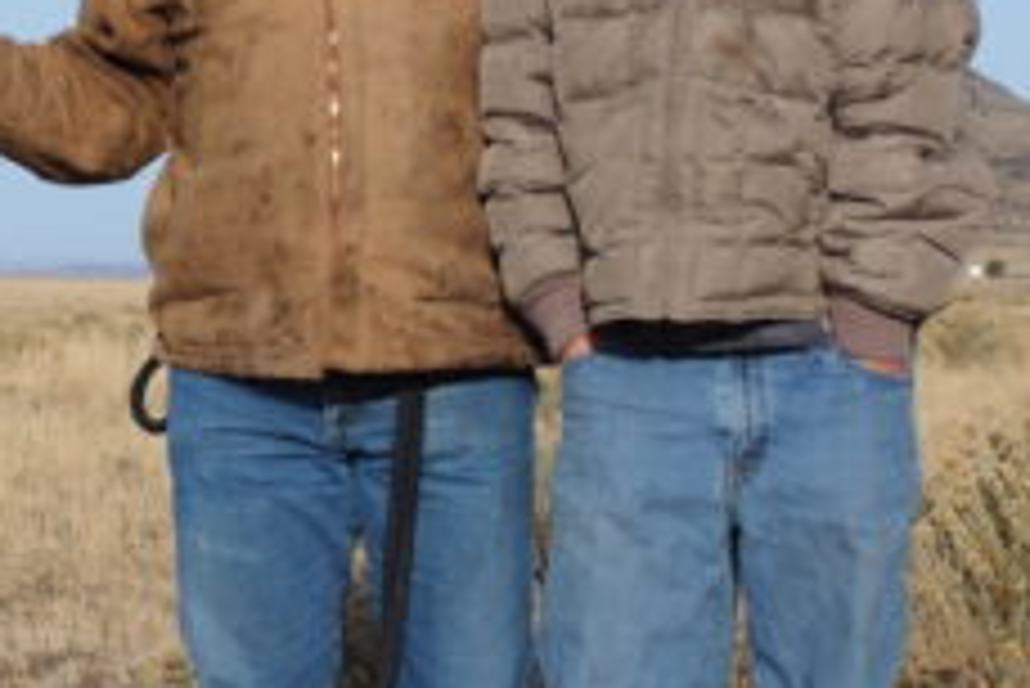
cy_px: 265
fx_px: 4609
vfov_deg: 8.5
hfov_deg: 12.6
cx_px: -13
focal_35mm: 161
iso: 200
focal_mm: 32
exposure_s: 1/1000
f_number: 5.6
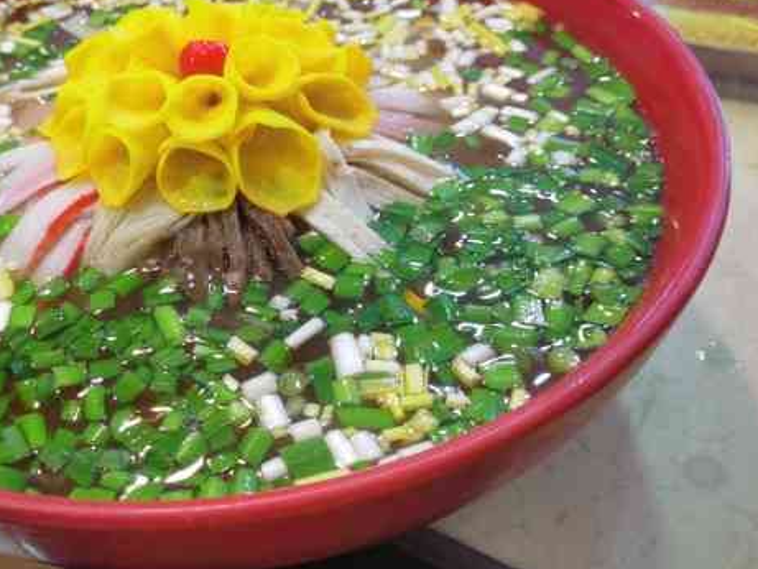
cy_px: 226
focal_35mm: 41
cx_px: 245
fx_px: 898
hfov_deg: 45.0
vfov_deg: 35.0
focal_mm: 5.58
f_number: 1.8
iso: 125
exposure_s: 1/50
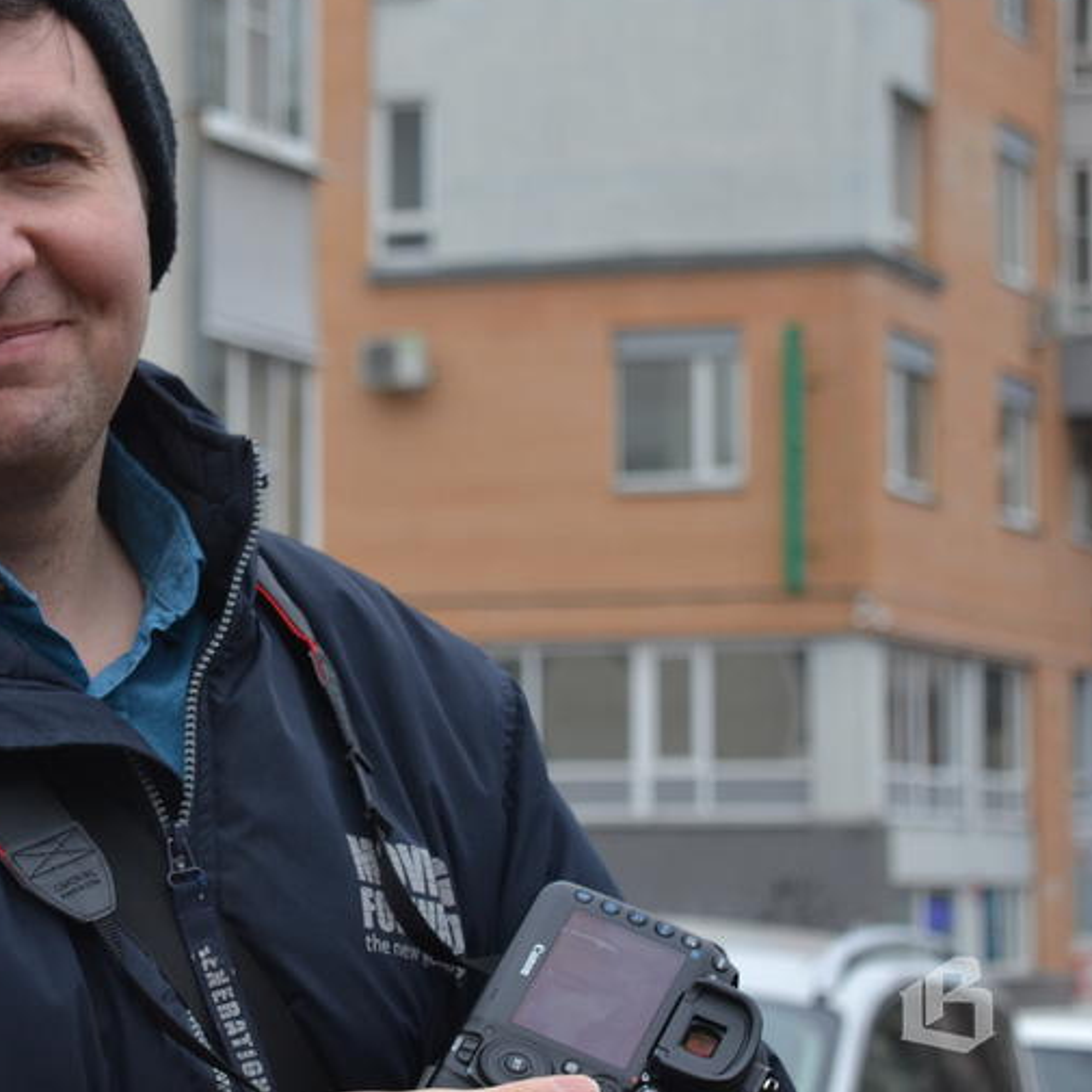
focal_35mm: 150
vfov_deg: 11.7
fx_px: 5350
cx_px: 130
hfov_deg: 11.6
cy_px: 521
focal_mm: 55
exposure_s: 1/125
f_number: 5.6
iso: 100
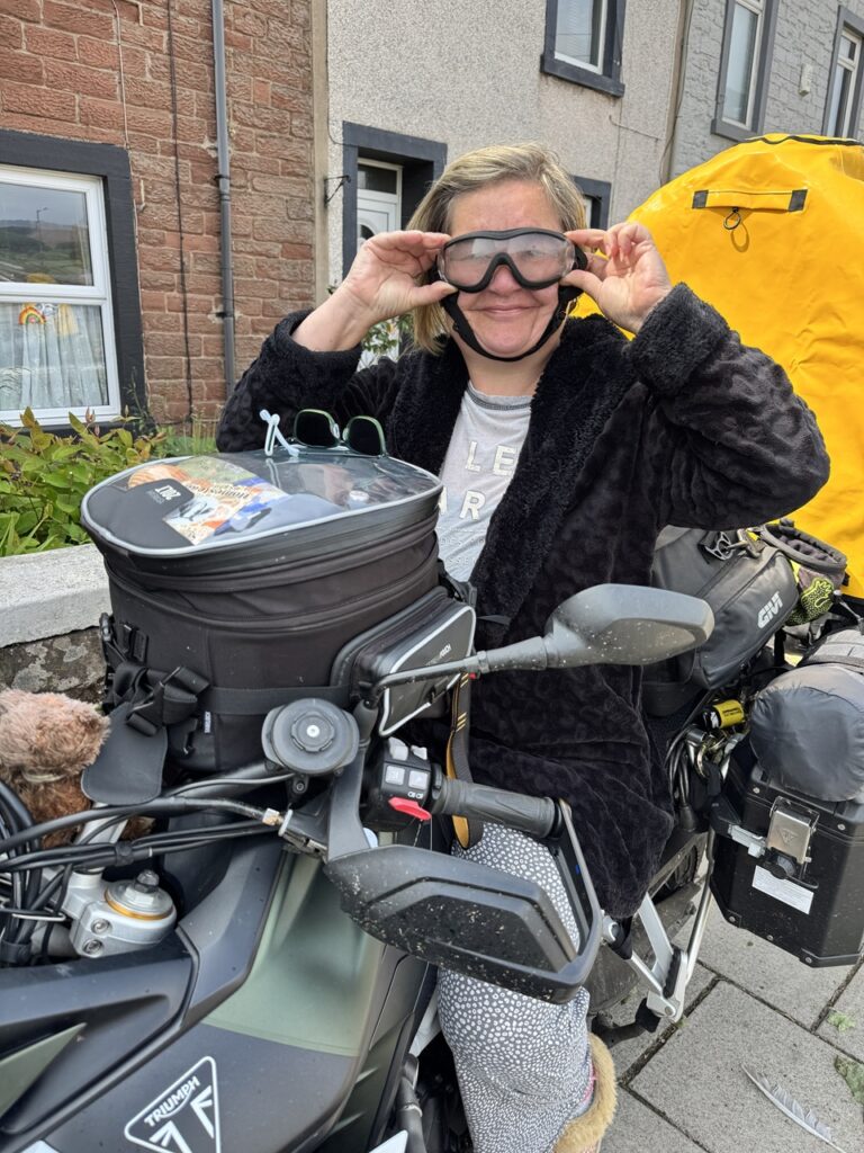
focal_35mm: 24
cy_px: 576
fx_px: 799
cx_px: 432
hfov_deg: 56.8
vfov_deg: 71.6
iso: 80
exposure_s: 1/952
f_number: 1.78
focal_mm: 6.76
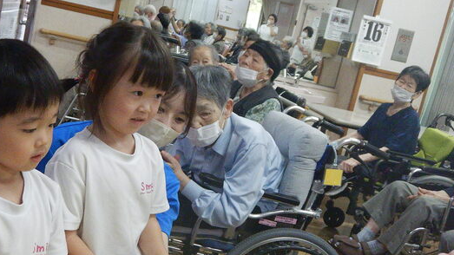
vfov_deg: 23.9
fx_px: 602
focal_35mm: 50
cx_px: 159
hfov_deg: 40.9
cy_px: 123
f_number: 2.8
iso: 200
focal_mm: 4.3
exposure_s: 1/20
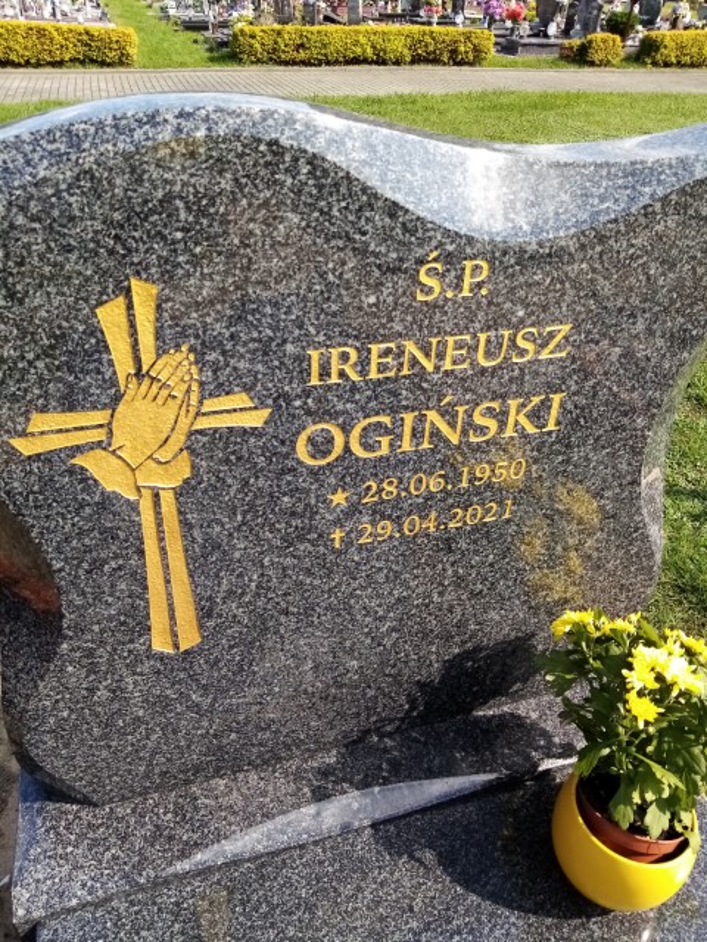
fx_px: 708
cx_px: 354
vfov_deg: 67.3
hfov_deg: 53.1
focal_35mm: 26
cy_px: 471
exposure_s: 1/778
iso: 106
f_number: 1.8
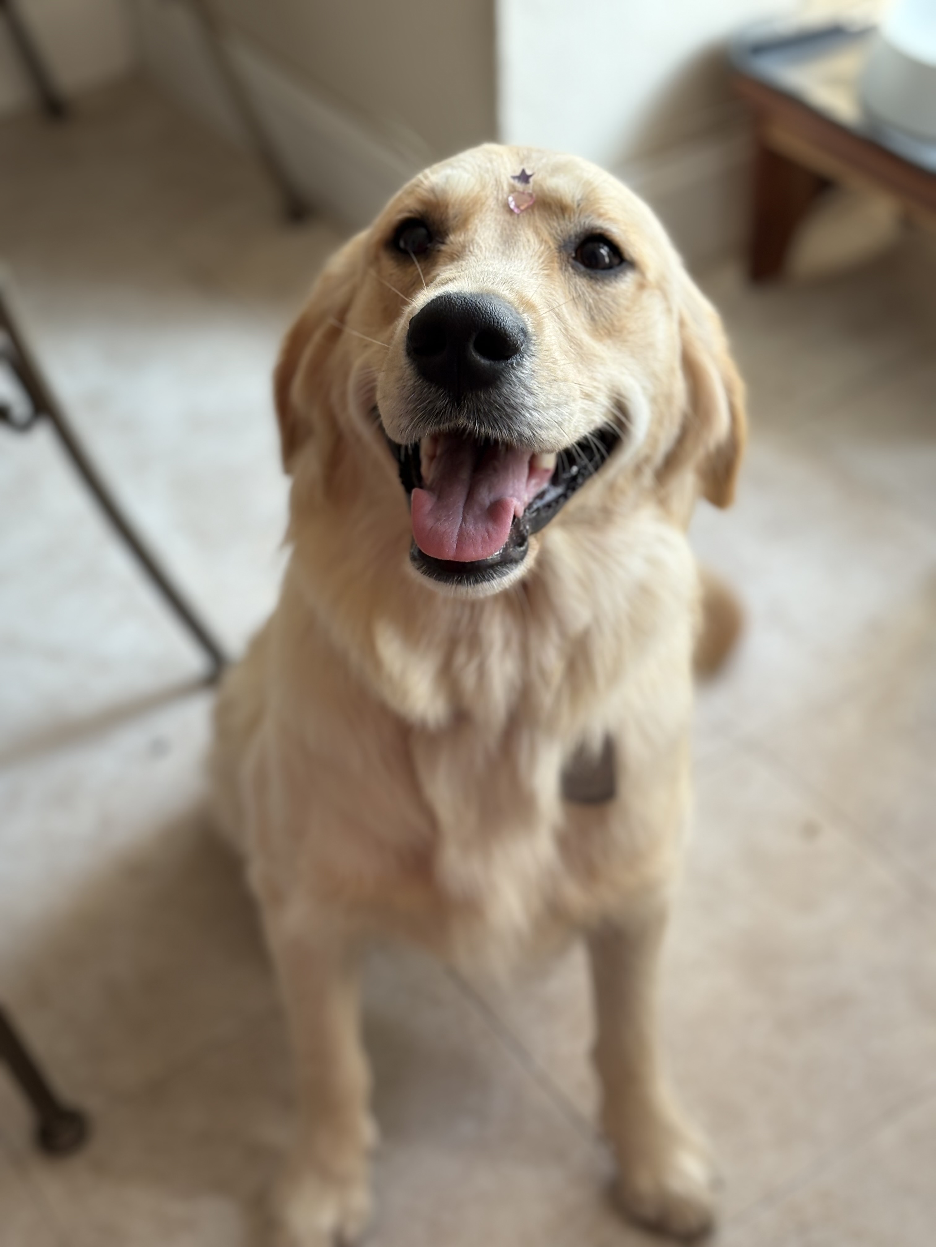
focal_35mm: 52
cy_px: 624
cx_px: 468
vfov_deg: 36.8
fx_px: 1875
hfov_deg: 28.0
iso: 50
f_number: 1.6
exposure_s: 1/78
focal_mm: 5.96
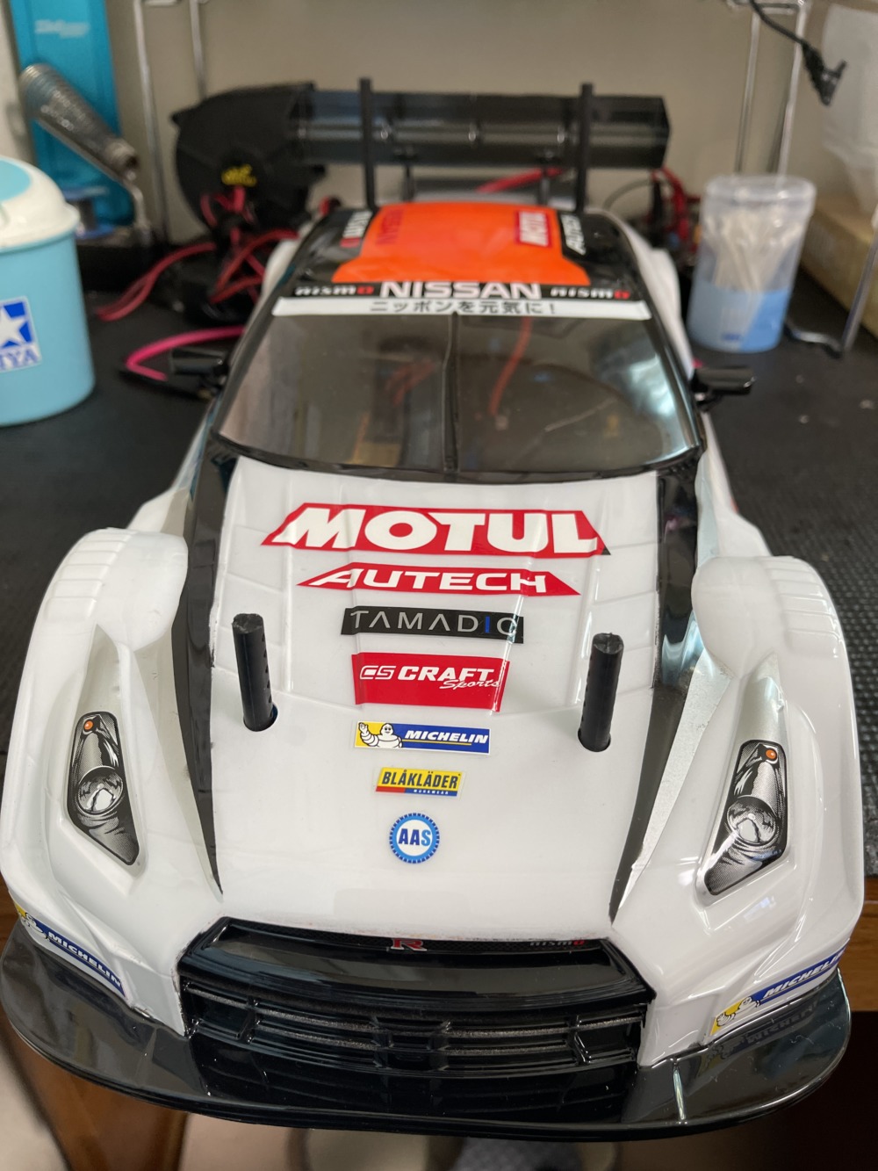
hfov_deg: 54.9
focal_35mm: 25
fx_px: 845
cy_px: 586
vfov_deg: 69.4
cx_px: 439
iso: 125
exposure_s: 1/100
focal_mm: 5.1
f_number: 1.6
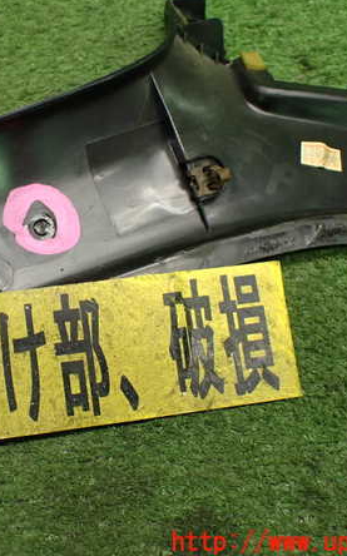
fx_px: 651
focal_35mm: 43
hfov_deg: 29.3
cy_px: 277
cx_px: 79
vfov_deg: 46.2
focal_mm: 5.4
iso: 640
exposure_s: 1/125
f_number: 2.3
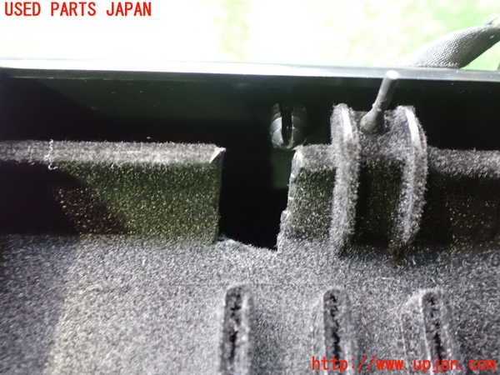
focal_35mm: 30
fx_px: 433
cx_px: 250
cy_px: 188
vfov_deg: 46.8
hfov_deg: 60.0
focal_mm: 5.4
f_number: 2.3
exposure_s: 1/20
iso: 1600
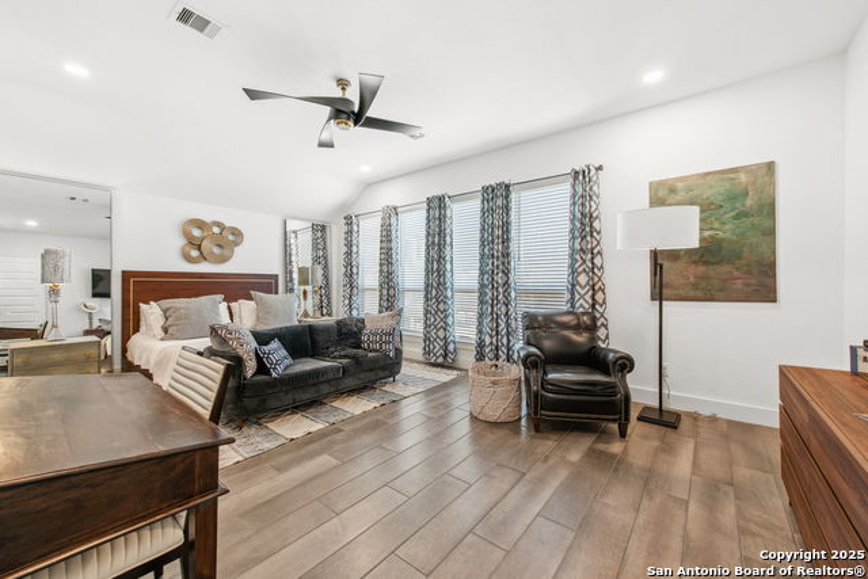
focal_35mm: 14
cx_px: 434
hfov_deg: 104.2
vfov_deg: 81.2
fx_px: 338
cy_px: 290
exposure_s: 1/2
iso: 100
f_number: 8
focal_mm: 14
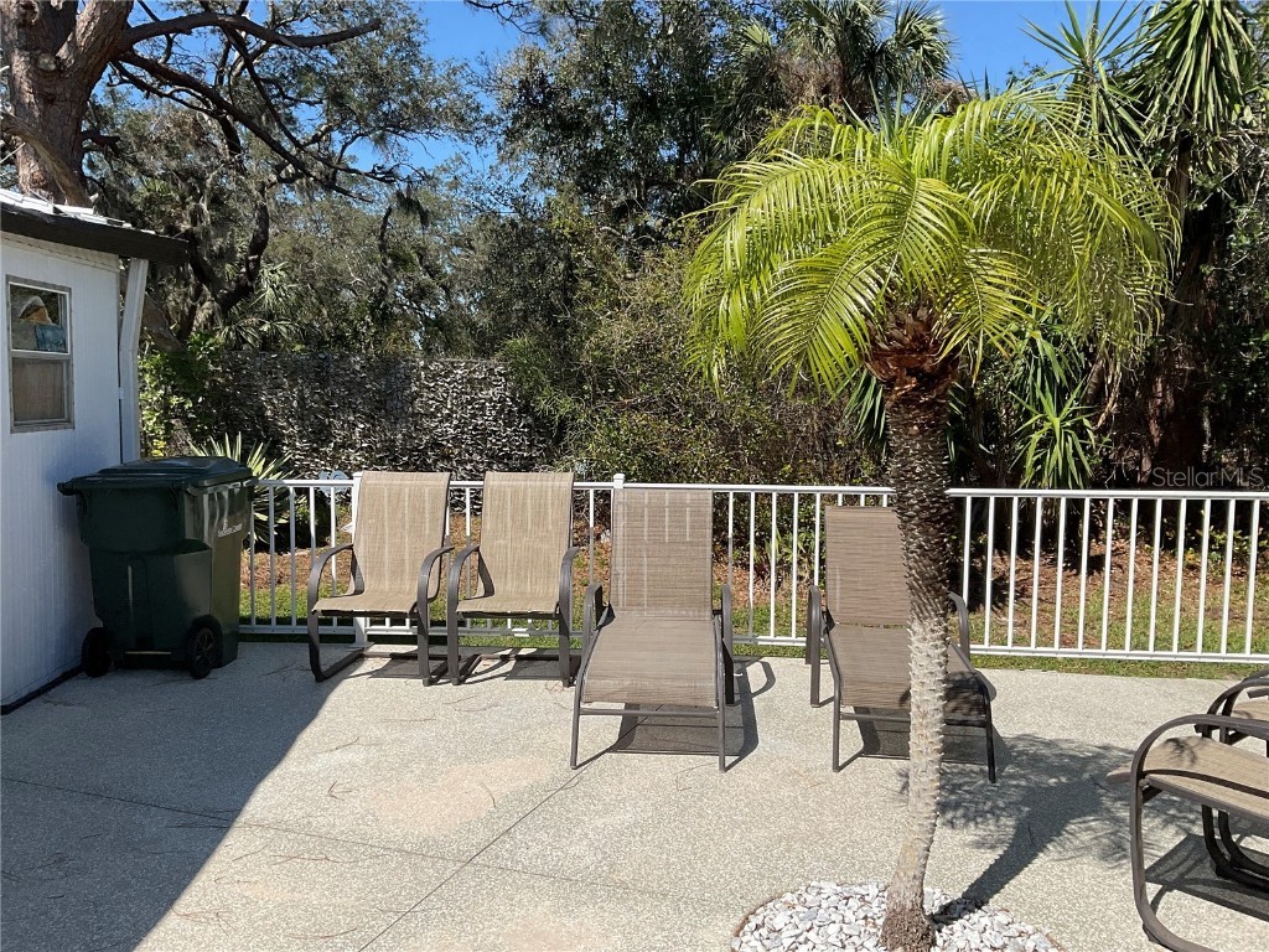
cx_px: 634
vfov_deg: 48.2
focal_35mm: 29
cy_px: 476
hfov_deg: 61.7
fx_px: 1063
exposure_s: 1/2427
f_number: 1.8
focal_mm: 3
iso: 16
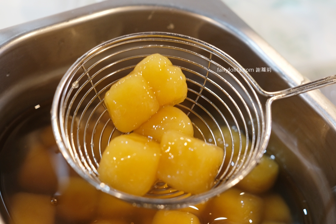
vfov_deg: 37.9
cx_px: 168
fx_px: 327
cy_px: 112
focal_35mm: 35
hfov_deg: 54.4
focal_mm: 23
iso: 640
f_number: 3.6
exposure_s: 1/34
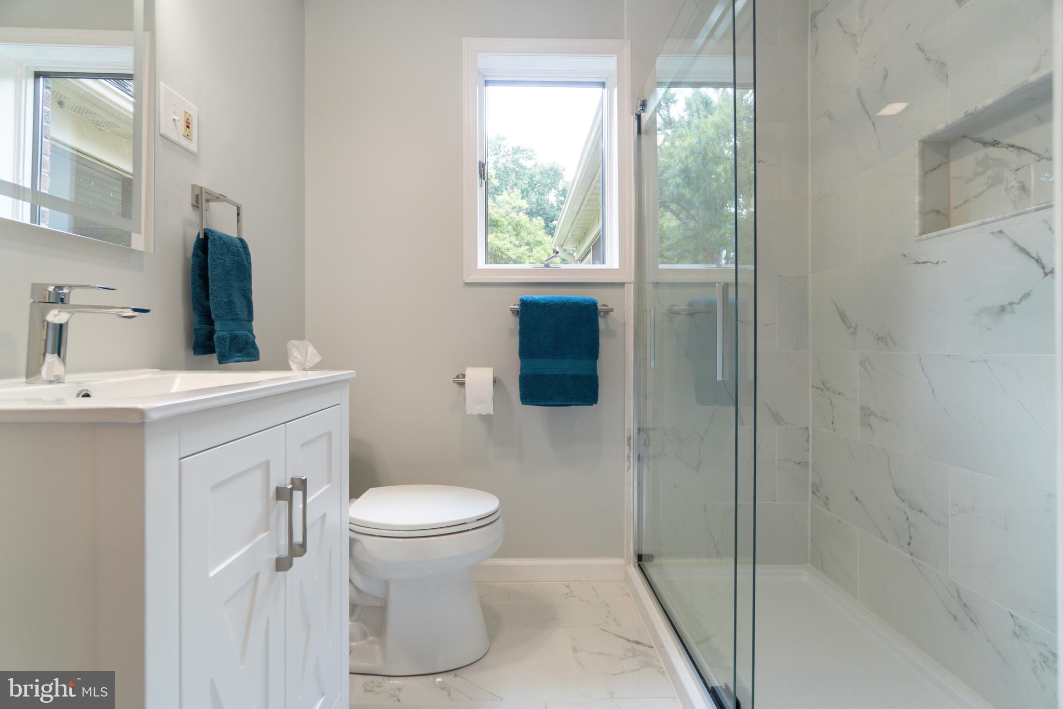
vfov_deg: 77.3
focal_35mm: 15
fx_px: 443
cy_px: 354
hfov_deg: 100.4
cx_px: 532
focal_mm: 10
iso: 100
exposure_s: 1/50
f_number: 4
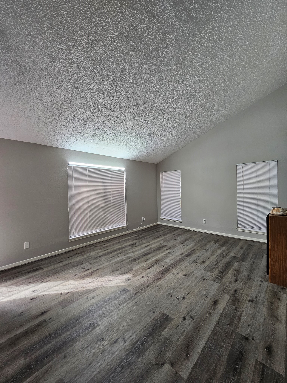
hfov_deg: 89.9
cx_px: 144
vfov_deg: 106.2
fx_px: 144
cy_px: 192
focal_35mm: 13
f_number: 2.2
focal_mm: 2.2
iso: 160
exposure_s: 1/60
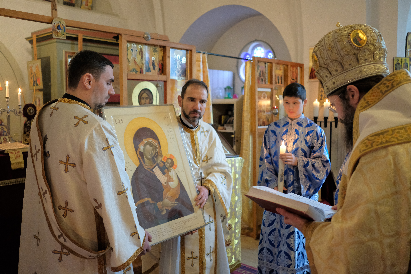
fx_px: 400
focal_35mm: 35
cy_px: 137
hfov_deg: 54.4
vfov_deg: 37.9
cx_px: 206
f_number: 2
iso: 2500
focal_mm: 23
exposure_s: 1/100
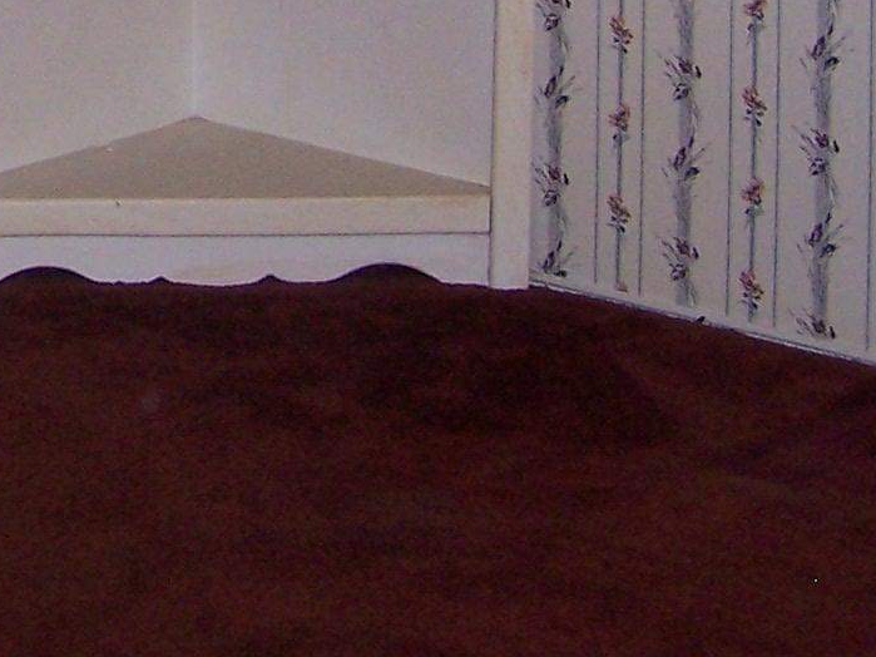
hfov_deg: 13.6
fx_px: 3542
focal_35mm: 140
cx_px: -267
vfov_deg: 10.0
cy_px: -538
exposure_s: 1/60
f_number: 2.8
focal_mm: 6.3
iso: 140
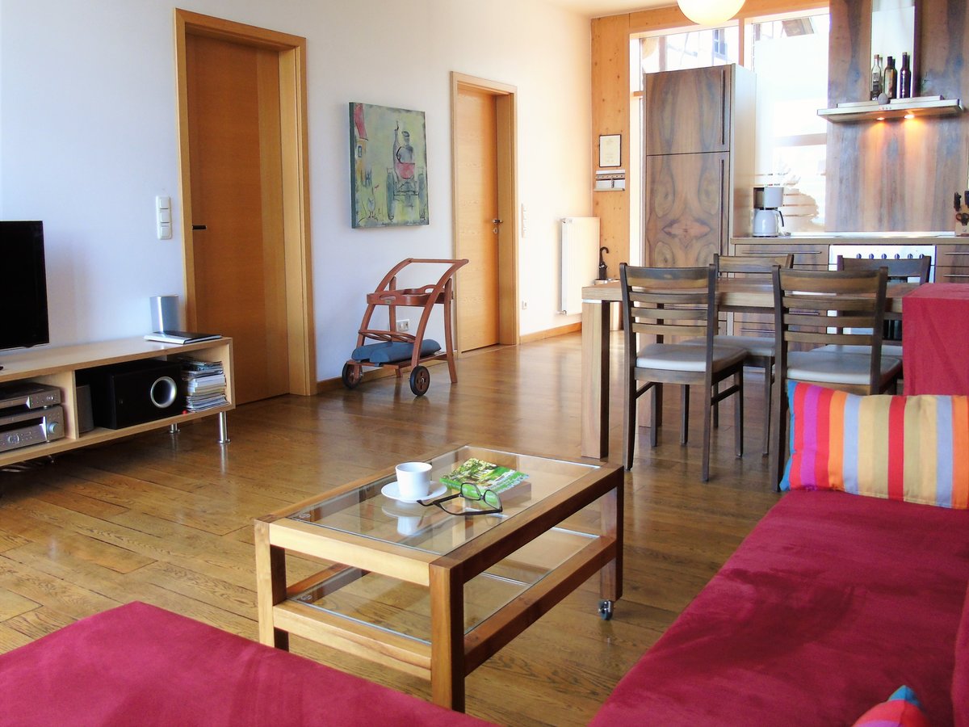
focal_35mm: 25
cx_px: 484
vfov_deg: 54.9
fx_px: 700
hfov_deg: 69.4
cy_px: 364
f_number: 3.4
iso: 100
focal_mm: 4.4
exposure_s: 1/30
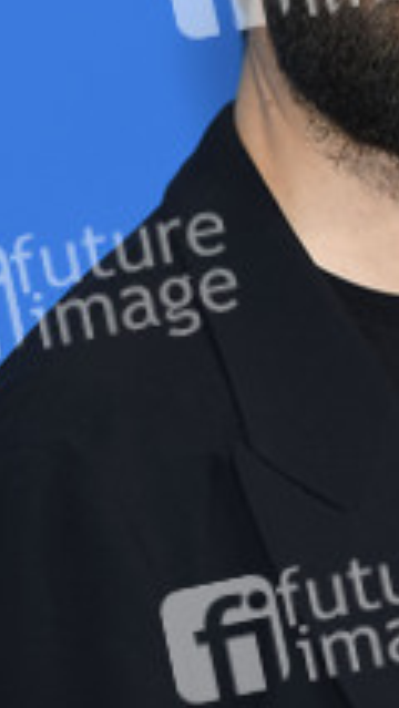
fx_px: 6106
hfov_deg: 3.7
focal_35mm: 325
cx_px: 429
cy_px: 126
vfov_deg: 6.6
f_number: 4
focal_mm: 165
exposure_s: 1/400
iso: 640
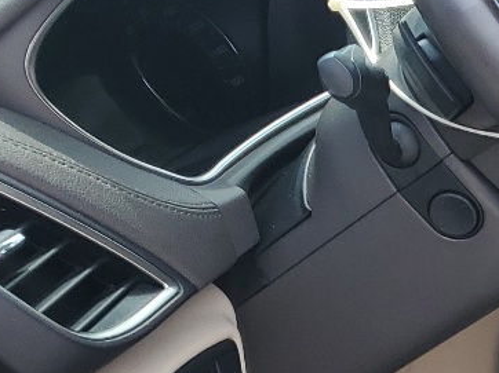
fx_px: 1657
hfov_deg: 14.6
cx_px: 951
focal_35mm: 115
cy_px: 387
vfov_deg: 12.7
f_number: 1.5
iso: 50
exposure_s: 1/556
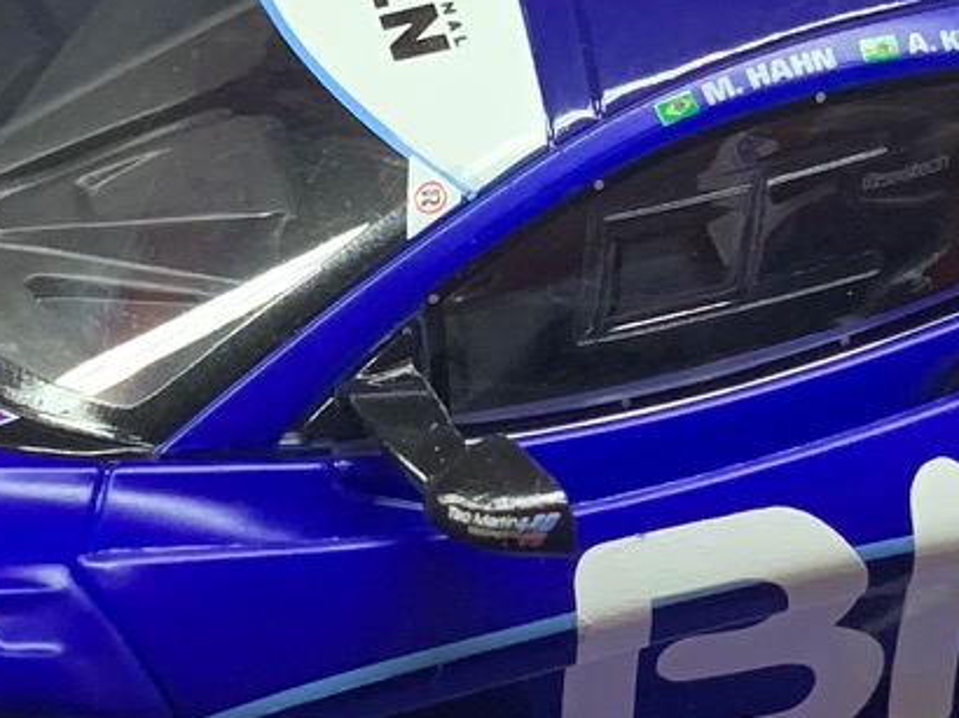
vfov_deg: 11.5
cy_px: 0
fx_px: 3544
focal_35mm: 128
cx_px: 678
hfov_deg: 15.4
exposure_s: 1/50
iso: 160
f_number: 1.8
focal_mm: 4.25
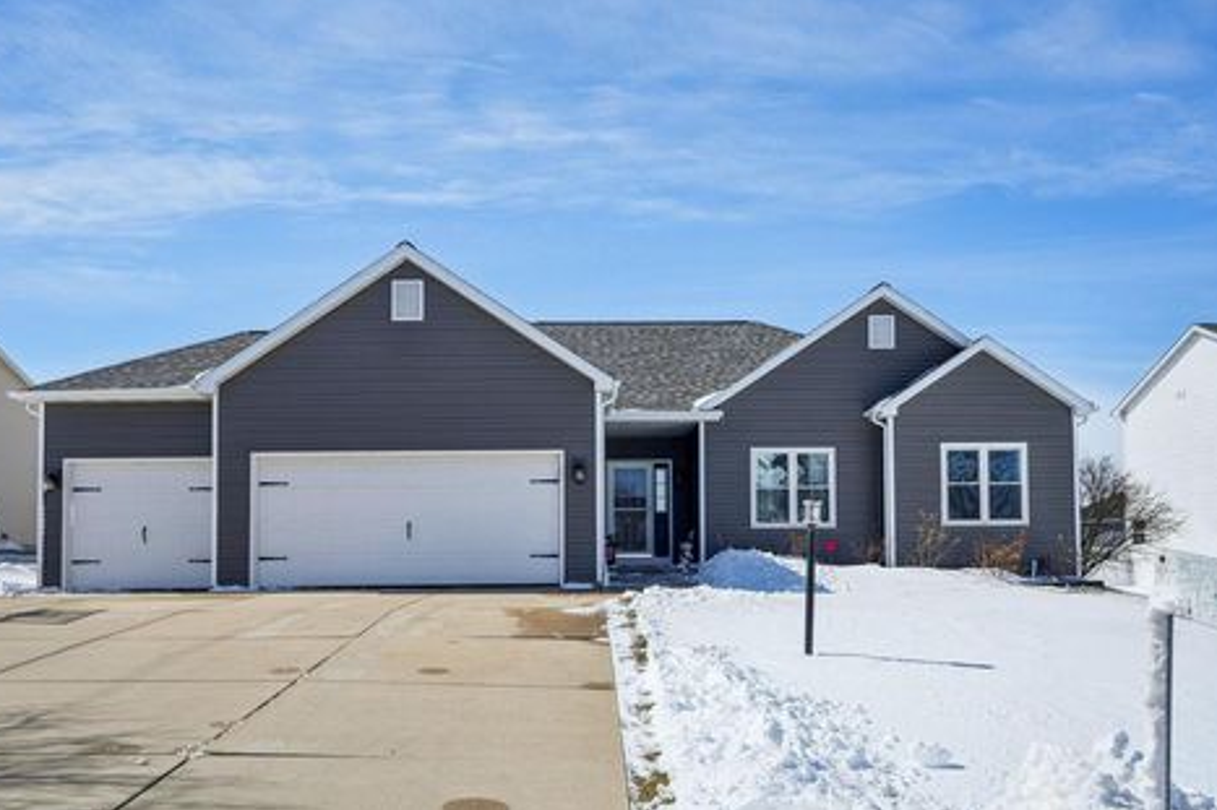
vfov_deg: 43.6
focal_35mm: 30
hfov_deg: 61.9
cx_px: 573
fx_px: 1014
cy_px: 384
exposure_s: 1/640
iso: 100
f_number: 8
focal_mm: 28
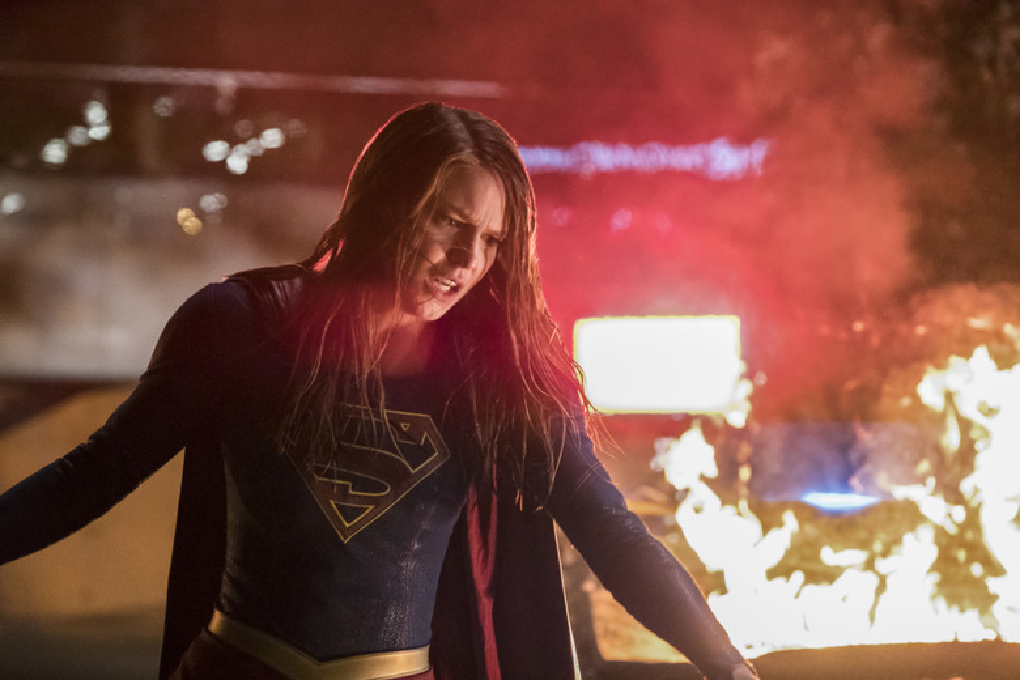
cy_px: 340
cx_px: 510
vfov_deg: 10.5
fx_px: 3711
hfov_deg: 15.6
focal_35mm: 131
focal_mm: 87.1
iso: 8000
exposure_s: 1/250
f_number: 3.6
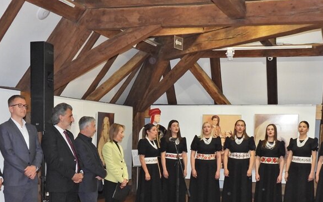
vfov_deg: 22.6
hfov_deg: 36.1
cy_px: 183
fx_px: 493
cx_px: 122
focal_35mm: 56
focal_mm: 5.4
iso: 280
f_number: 4
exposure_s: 1/30
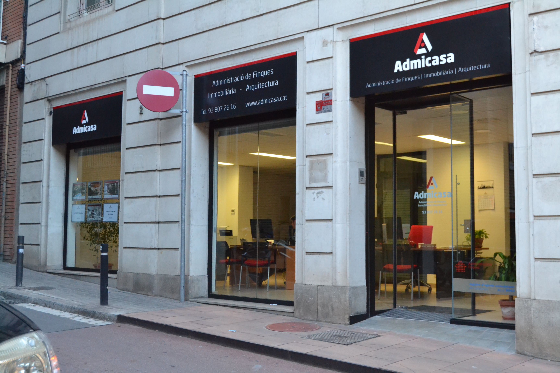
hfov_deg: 46.4
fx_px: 653
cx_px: 280
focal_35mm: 42
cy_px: 186
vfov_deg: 31.9
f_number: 6.3
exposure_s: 1/160
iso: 3200
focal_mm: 28
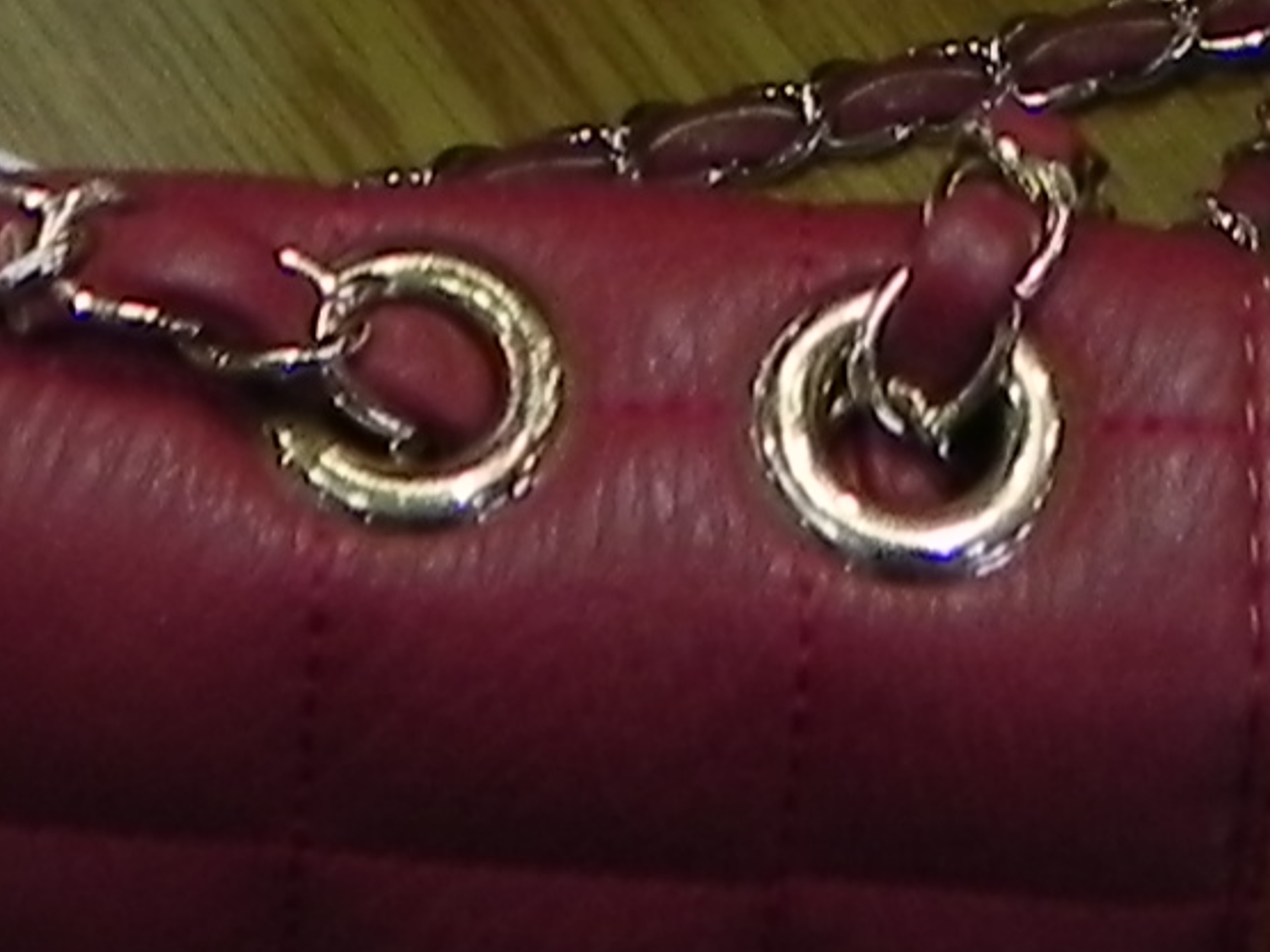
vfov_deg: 7.9
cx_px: 446
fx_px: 6272
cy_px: -1542
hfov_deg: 11.6
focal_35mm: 171
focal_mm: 4.6
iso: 160
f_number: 2.8
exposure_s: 1/62.5
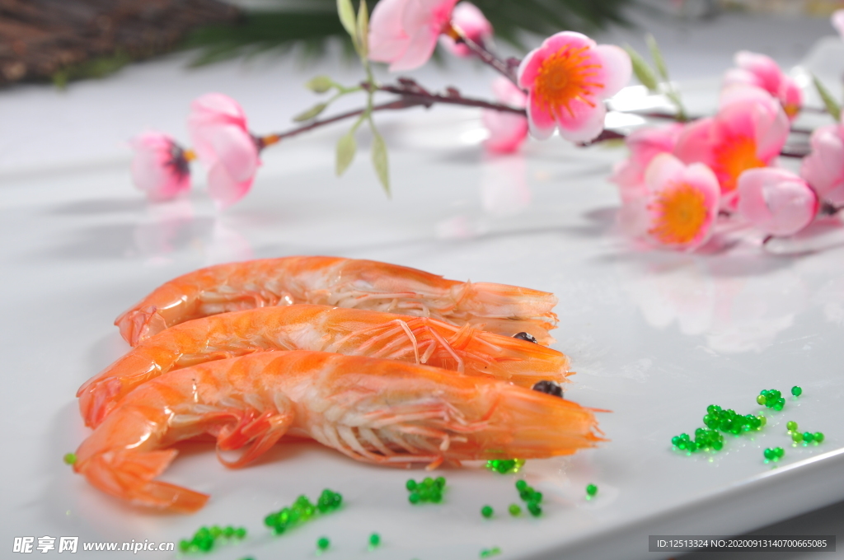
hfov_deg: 26.0
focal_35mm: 78
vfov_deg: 17.4
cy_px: 280
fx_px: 1826
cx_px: 422
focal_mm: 52
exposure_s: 1/125
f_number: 10
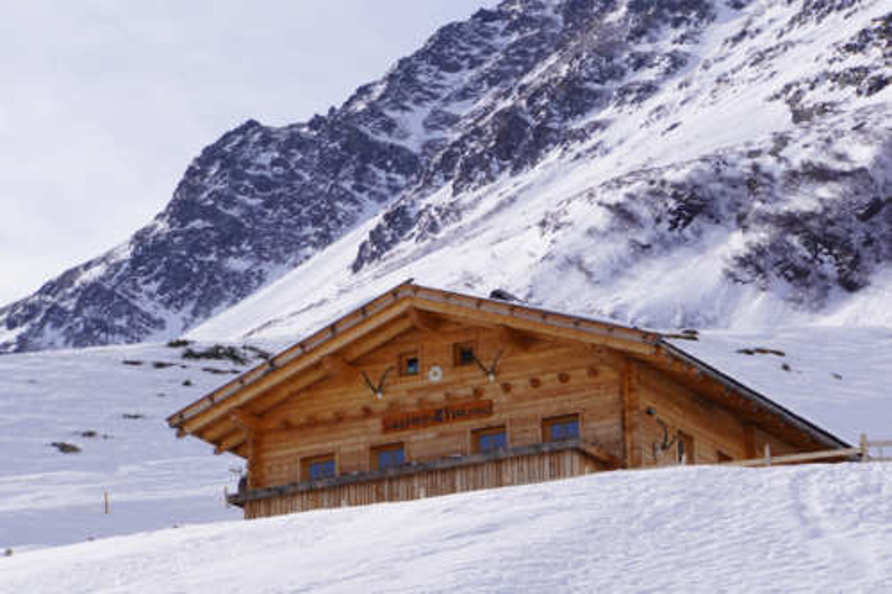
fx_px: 3529
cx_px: 446
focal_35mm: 142
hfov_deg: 14.4
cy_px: 297
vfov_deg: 9.6
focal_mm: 95
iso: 100
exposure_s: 1/320
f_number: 10
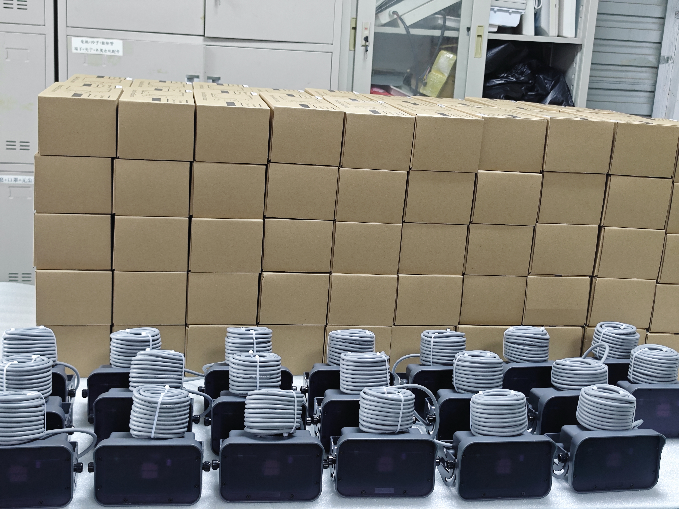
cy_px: 254
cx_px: 340
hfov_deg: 41.2
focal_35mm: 46
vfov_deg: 31.5
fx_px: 902
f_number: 1.9
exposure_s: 1/60
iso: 500
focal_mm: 8.7
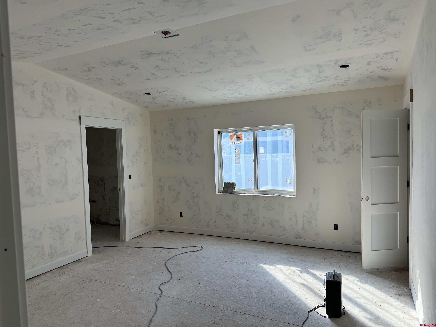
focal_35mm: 24
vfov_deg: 56.8
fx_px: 302
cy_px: 164
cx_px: 218
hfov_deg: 71.6
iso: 80
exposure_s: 1/572
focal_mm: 6.86
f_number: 1.78
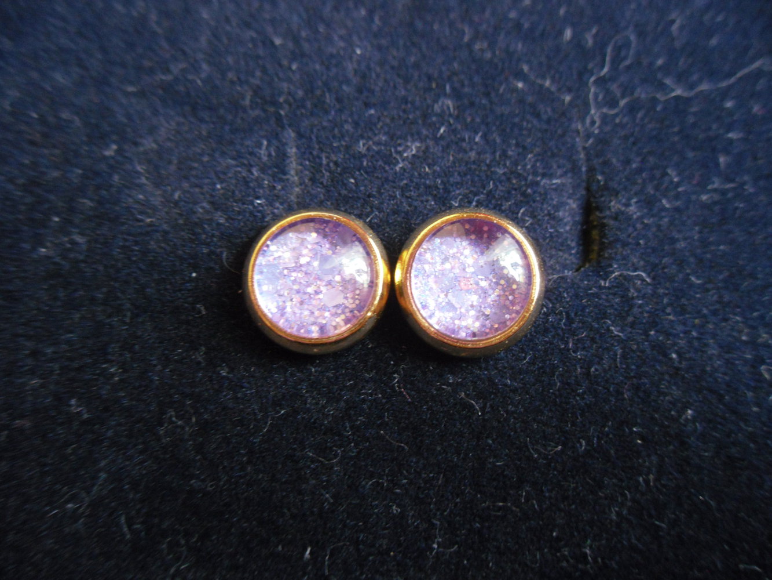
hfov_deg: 42.1
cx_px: 386
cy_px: 290
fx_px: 1004
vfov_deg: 32.2
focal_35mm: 45
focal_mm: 6.3
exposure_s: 1/5
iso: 400
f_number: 3.5
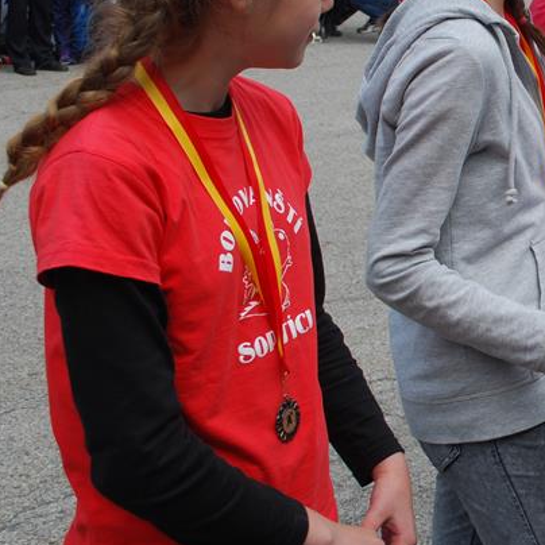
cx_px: 712
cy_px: 119
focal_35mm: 83
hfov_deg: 19.3
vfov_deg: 20.7
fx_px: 1478
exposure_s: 1/160
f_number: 7.1
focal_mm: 24
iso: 100
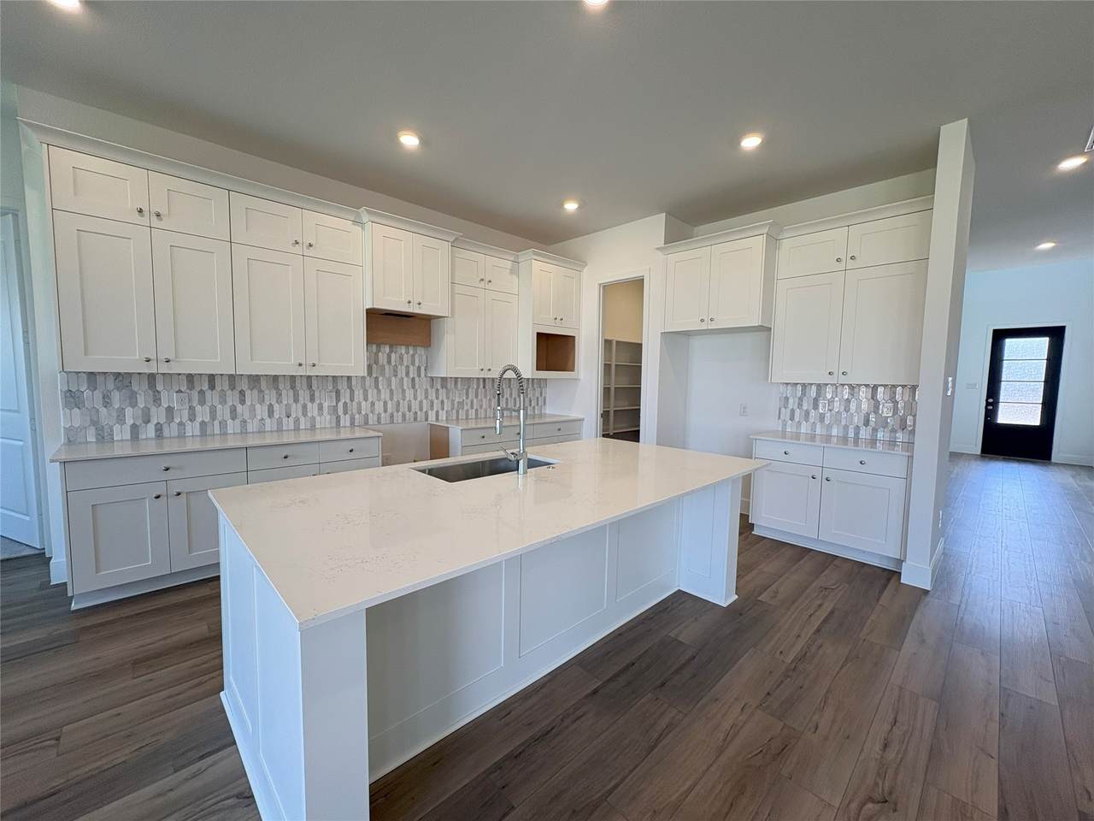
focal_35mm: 14
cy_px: 410
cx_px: 547
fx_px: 442
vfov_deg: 85.7
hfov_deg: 102.1
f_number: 2.2
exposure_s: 1/120
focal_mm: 2.22
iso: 80
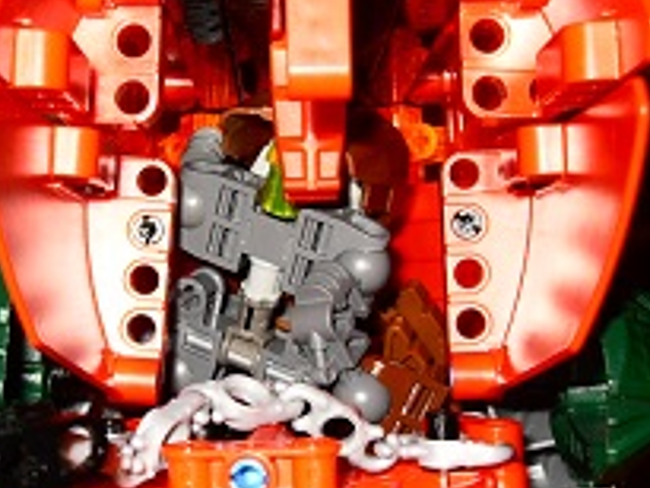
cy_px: 311
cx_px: 216
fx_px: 1390
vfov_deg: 19.9
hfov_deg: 26.2
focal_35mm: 74
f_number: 2.8
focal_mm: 6.3
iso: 100
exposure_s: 1/45
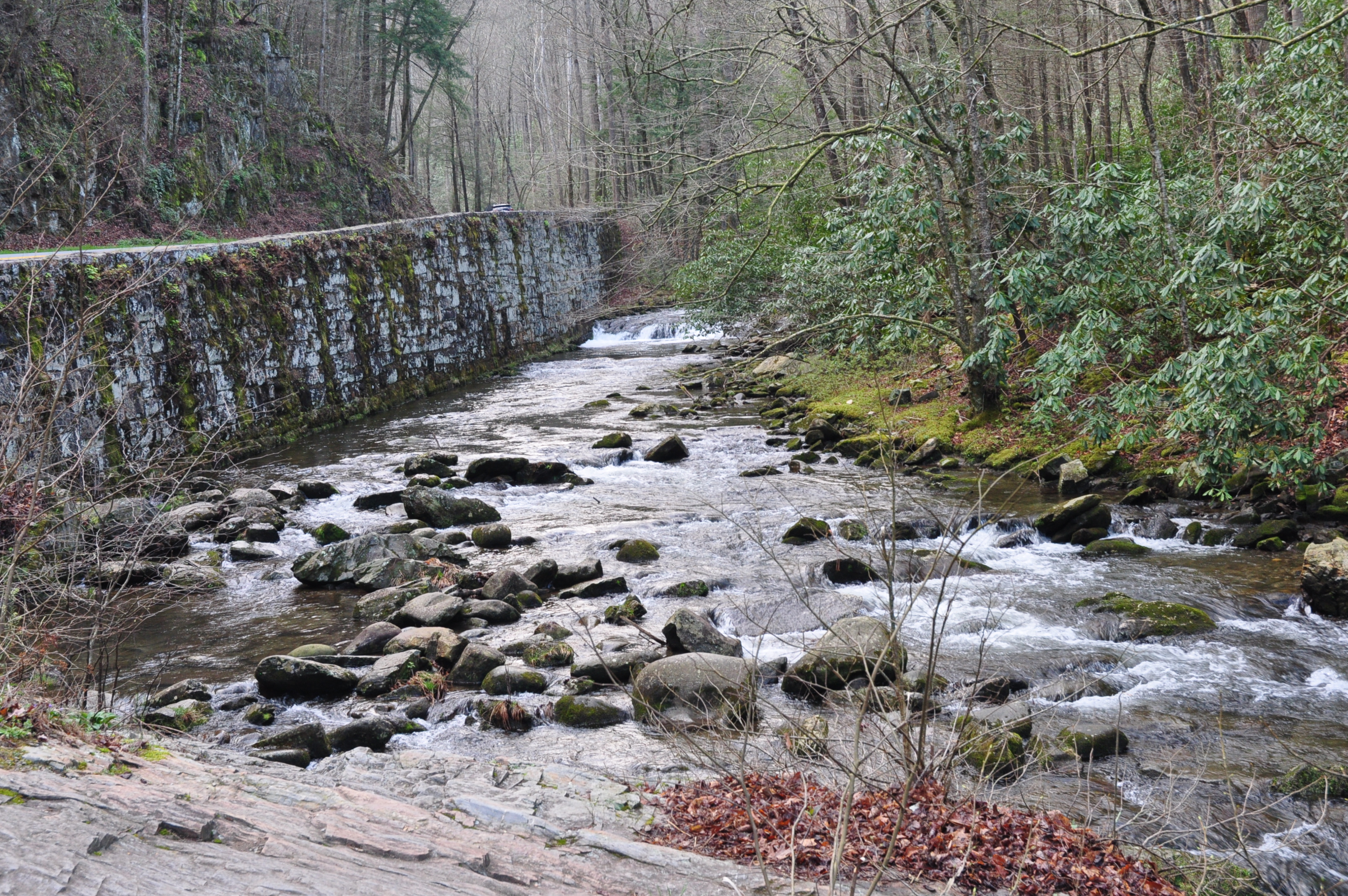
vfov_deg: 28.9
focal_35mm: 46
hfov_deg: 42.4
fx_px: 1739
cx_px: 674
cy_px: 448
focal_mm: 31
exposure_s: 1/60
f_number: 8
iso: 720
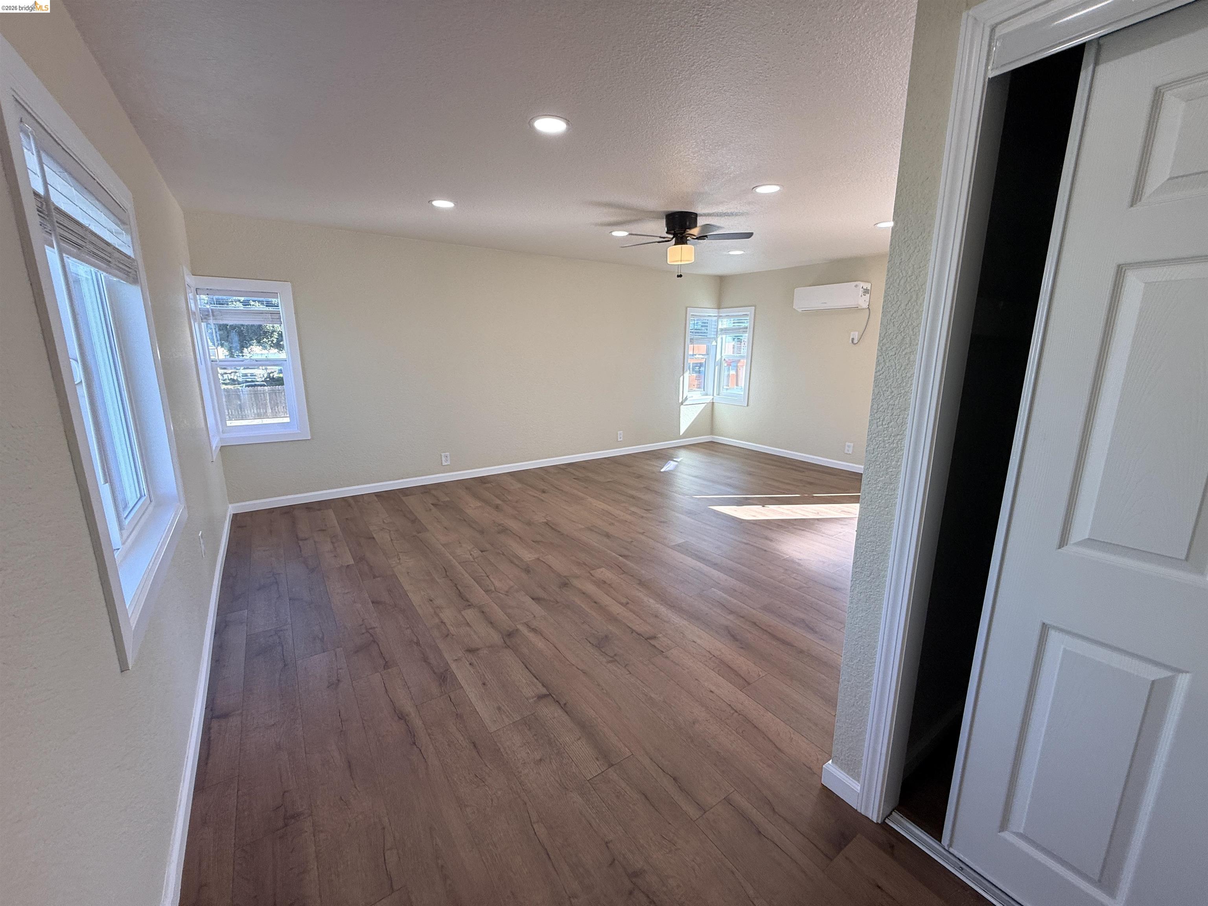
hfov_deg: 102.1
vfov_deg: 85.7
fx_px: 489
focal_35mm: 14
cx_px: 604
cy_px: 453
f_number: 2.2
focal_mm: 2.22
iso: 64
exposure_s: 1/135
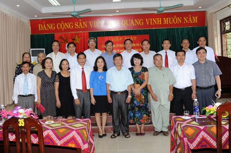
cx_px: 116
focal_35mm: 28
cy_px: 76
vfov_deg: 46.3
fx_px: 179
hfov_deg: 65.5
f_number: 5.6
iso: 400
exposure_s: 1/60
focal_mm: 28
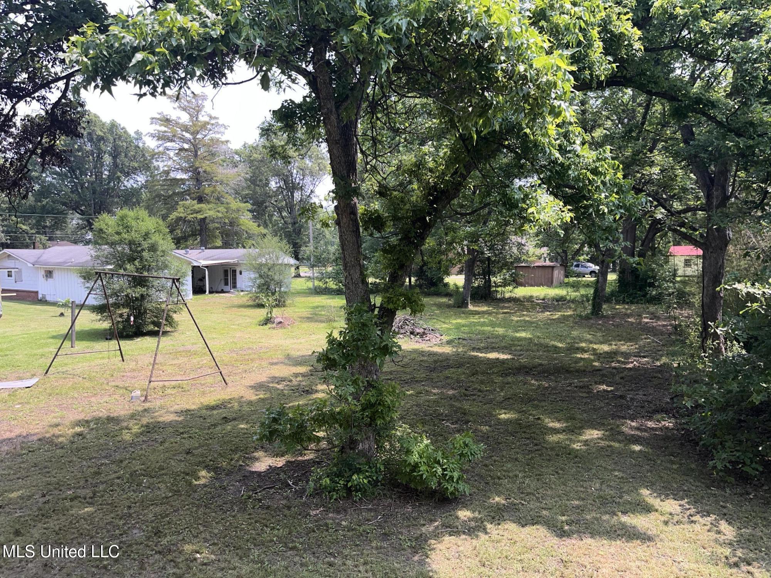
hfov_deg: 67.3
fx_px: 579
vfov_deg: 53.1
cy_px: 289
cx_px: 386
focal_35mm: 26
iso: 32
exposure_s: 1/1372
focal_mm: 5.1
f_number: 1.6
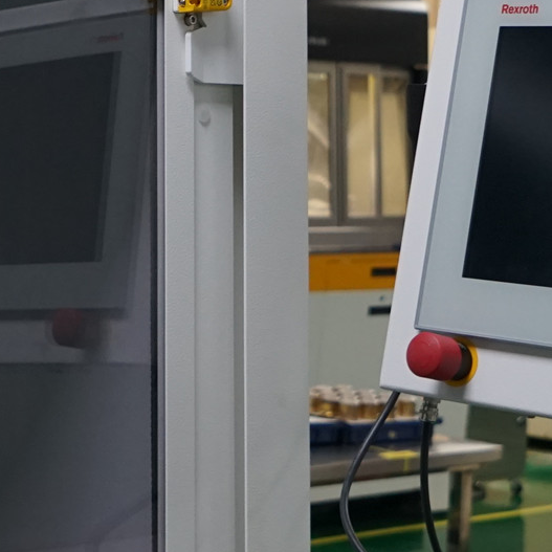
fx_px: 2093
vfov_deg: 14.9
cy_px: 79
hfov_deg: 14.6
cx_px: -66
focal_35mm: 116
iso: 800
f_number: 4
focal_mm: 24
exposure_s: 1/160
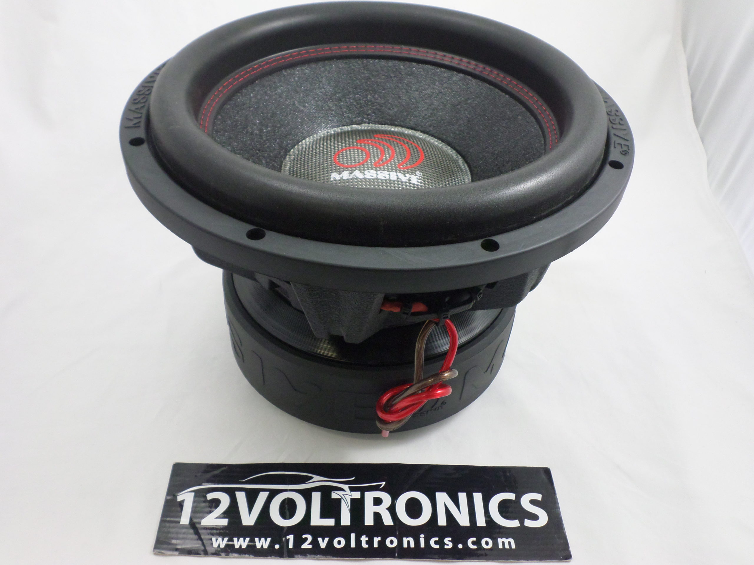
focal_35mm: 30
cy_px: 282
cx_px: 377
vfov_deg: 46.8
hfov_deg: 60.0
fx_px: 653
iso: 240
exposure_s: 1/30
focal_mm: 5.5
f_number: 2.7
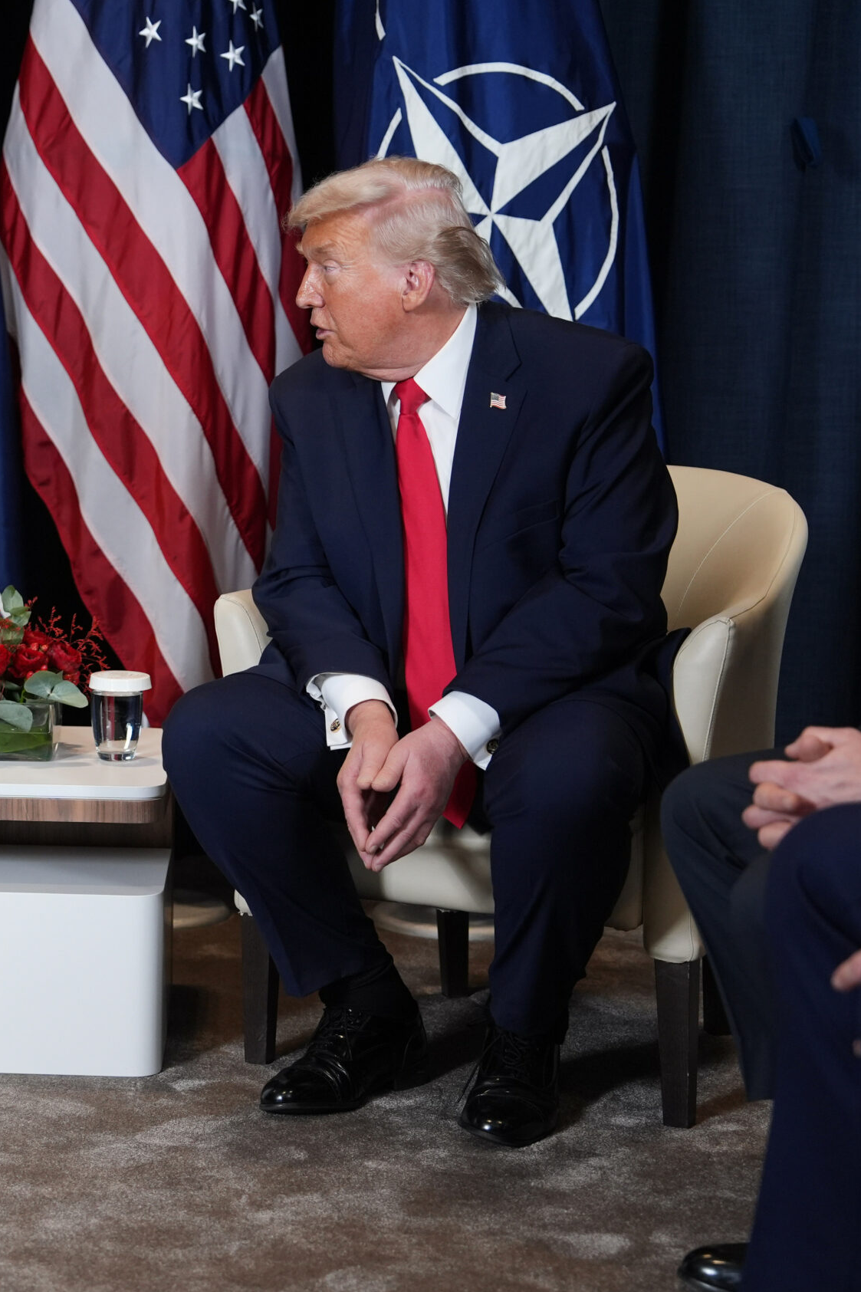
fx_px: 2834
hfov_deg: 17.0
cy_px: 648
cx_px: 34
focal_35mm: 79
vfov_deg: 25.7
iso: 1250
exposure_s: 1/250
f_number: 2.8
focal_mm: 52
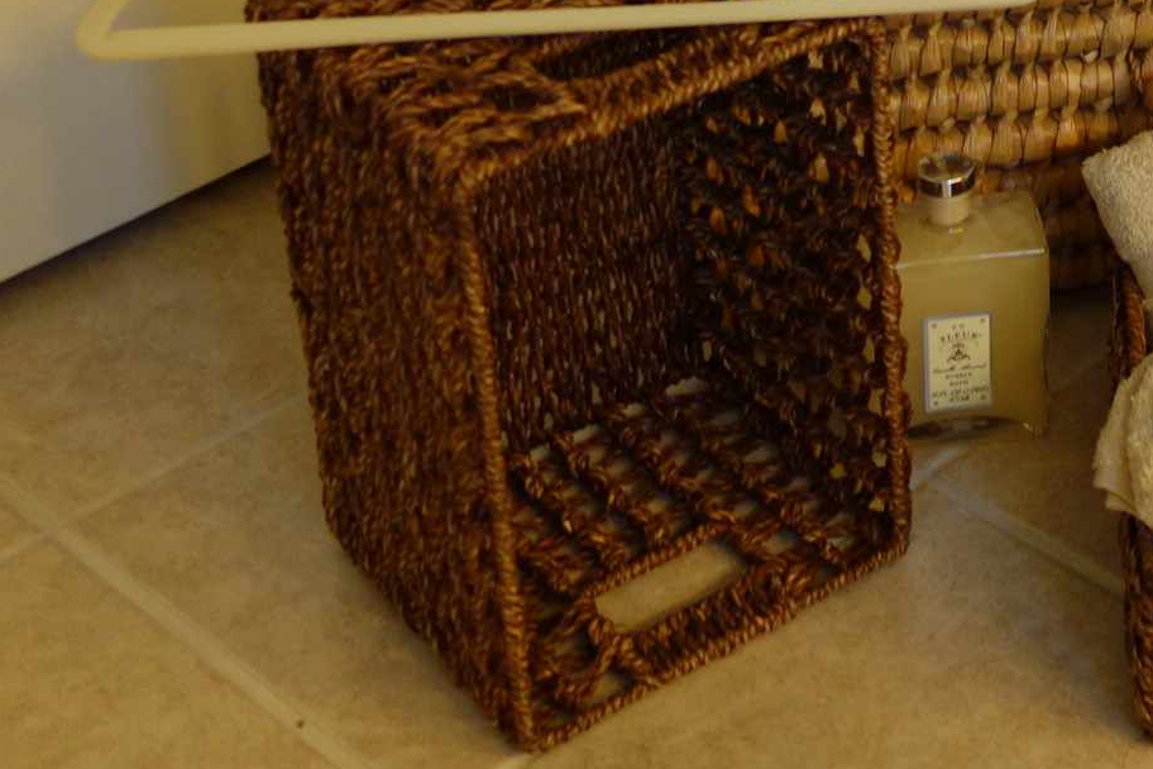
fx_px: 2690
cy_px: -218
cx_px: 1322
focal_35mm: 84
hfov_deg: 22.6
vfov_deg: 15.5
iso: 160
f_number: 1.8
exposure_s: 1/30
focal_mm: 10.4
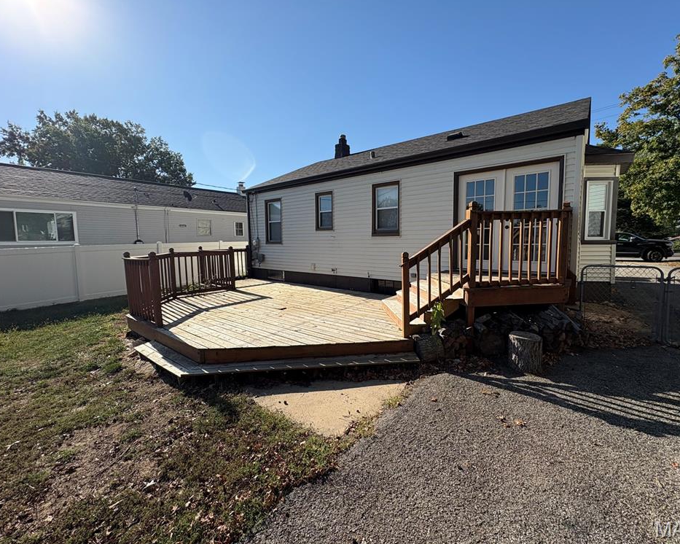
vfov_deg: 84.0
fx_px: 302
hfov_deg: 96.7
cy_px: 265
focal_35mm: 15
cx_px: 355
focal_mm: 2.22
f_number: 2.2
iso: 40
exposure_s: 1/1832
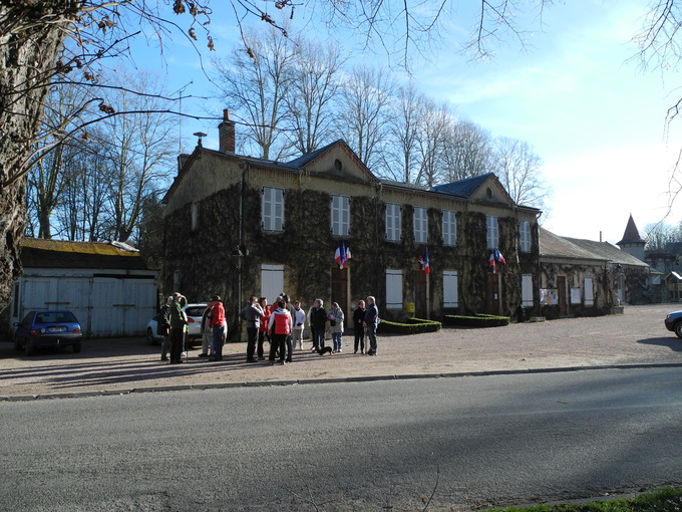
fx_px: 552
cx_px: 341
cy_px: 256
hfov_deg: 63.4
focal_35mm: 28
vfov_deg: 49.7
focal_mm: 6
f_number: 3.5
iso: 100
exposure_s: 1/400
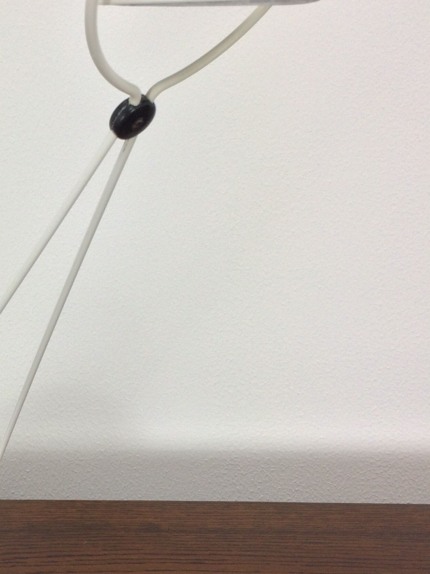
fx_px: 878
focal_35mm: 53
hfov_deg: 26.7
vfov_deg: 36.2
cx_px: 50
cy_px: 272
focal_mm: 4.15
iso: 40
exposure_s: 1/50
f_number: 2.2
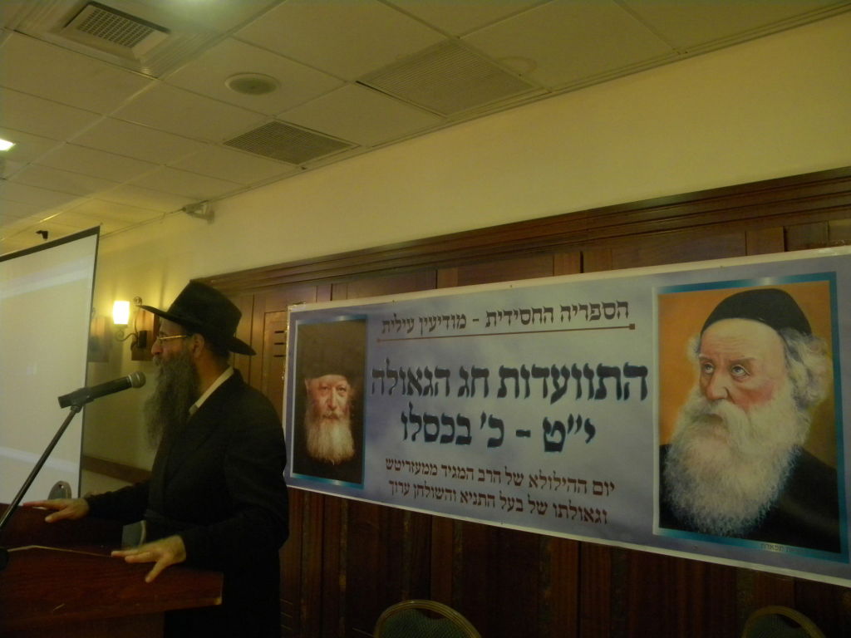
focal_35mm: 28
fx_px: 688
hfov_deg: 63.4
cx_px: 426
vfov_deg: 49.7
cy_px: 319
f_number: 3.5
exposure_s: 1/52.2
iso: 400
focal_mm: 5
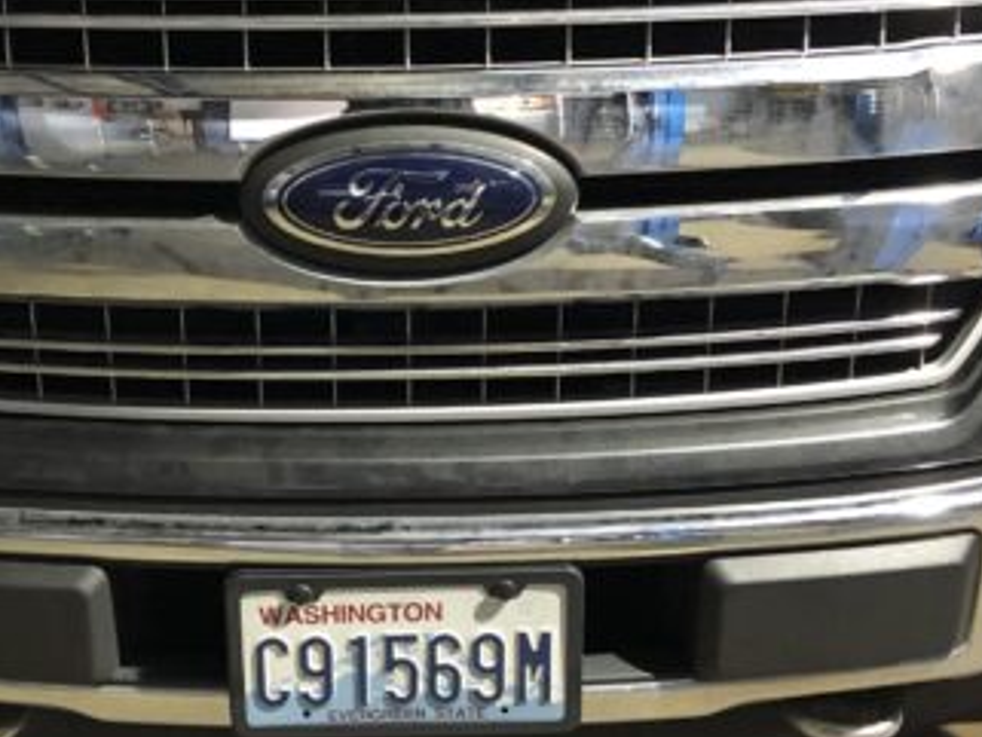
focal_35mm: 61
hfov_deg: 31.6
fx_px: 1731
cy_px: 457
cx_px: 379
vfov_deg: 24.0
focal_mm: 3.99
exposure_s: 1/15
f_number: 1.8
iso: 80
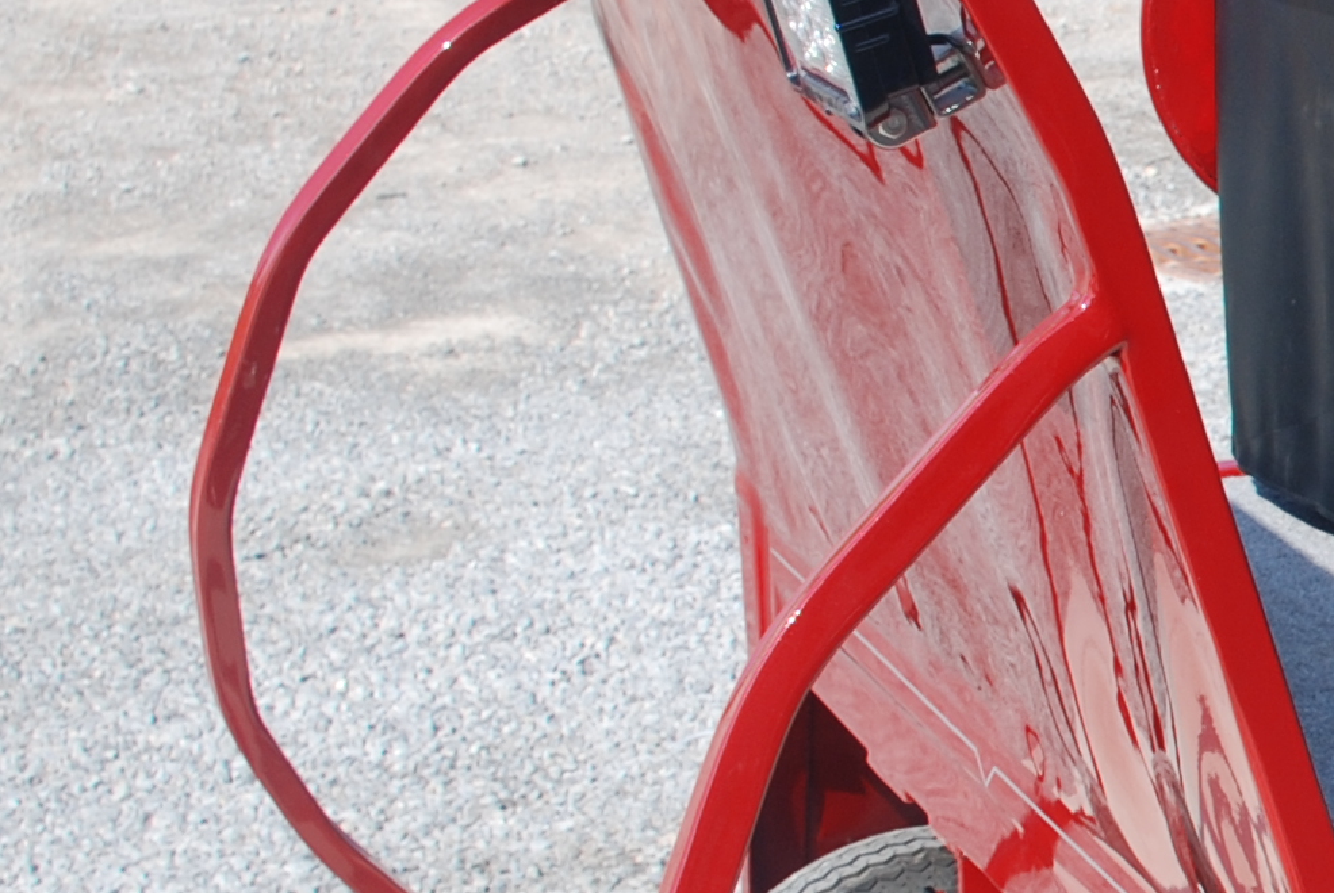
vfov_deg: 12.9
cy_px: 628
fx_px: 3932
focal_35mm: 106
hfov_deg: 16.9
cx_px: 2181
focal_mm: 18
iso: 100
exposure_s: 1/160
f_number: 6.3
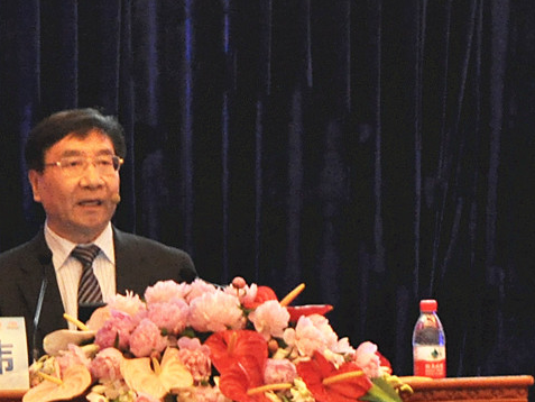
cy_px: 269
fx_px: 3924
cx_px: 107
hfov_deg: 7.8
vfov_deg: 5.9
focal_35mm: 254
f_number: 5.6
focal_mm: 105
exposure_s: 1/30
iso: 1250
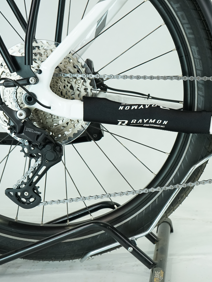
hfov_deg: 24.5
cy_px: 141
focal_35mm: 58
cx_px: 189
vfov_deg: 33.2
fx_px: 474
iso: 1600
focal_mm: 40
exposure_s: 1/200
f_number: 5.6
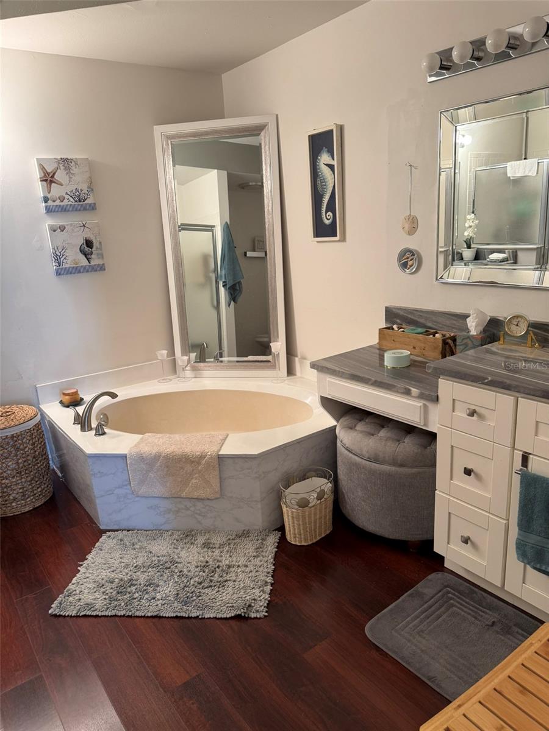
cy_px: 366
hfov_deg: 56.8
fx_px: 508
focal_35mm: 24
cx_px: 274
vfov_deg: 71.6
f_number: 1.78
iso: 160
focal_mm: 6.76
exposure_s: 1/60
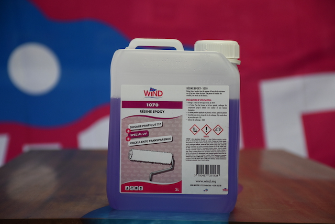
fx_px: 1187
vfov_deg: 10.8
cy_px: 112
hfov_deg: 16.1
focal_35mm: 128
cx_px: 168
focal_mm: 85
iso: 640
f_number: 5.3
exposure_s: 1/60
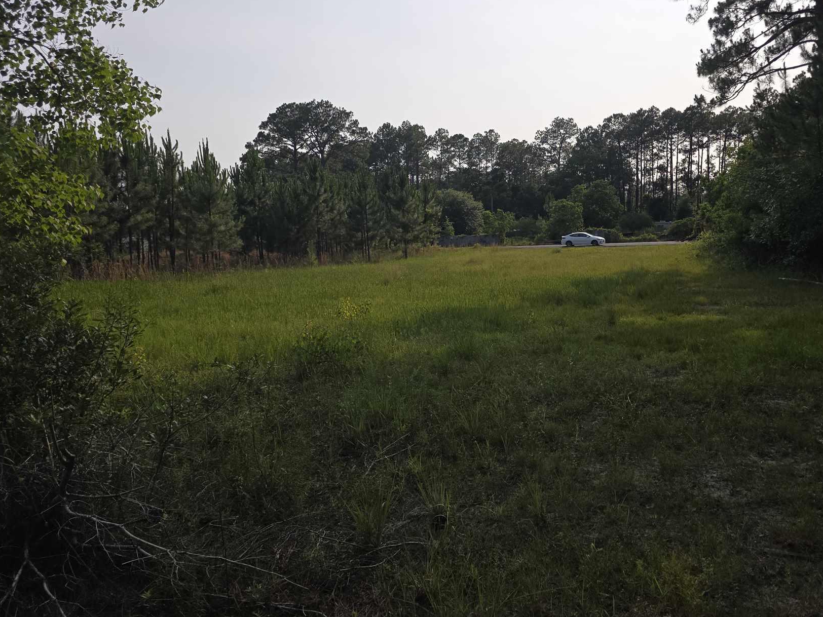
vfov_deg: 48.2
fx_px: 689
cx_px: 498
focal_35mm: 29
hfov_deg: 61.1
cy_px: 304
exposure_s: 1/1272
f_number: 1.7
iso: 12
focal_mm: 6.3
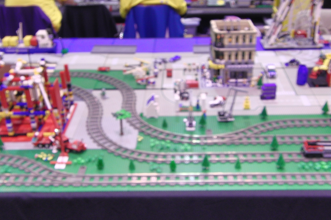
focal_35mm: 52
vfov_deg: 26.0
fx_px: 478
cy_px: 109
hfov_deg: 38.2
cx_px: 165
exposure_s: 1/2
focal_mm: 8.7
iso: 100
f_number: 4.7
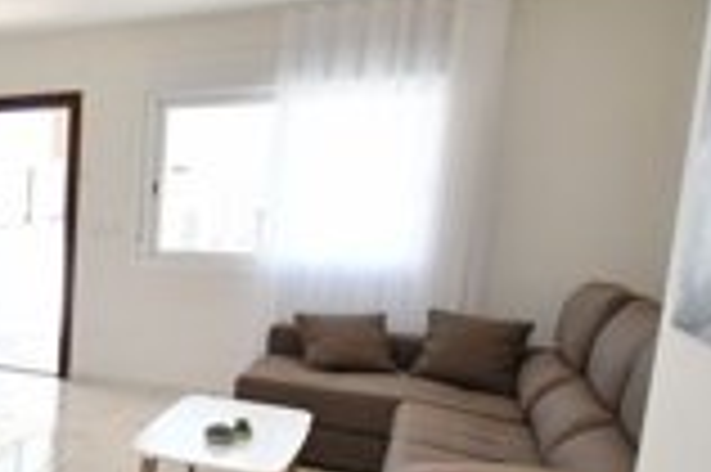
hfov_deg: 37.9
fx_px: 750
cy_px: 324
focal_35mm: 38
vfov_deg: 34.6
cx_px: -144
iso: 200
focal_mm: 10
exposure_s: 1/100
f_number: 3.5
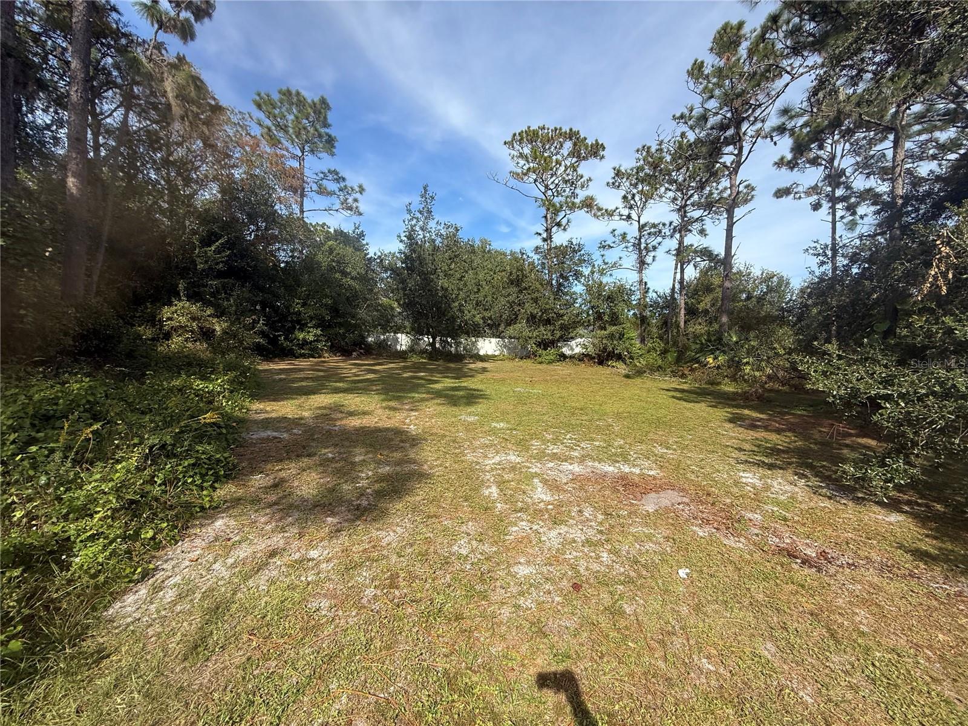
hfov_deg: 102.1
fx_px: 391
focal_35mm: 14
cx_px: 484
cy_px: 363
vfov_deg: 85.7
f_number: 2.2
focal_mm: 2.22
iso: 50
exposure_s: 1/1087
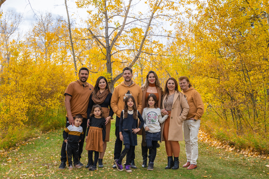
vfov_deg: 34.2
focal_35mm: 39
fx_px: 291
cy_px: 90
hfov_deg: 49.6
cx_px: 134
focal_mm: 39
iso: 320
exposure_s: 1/640
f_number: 5.6
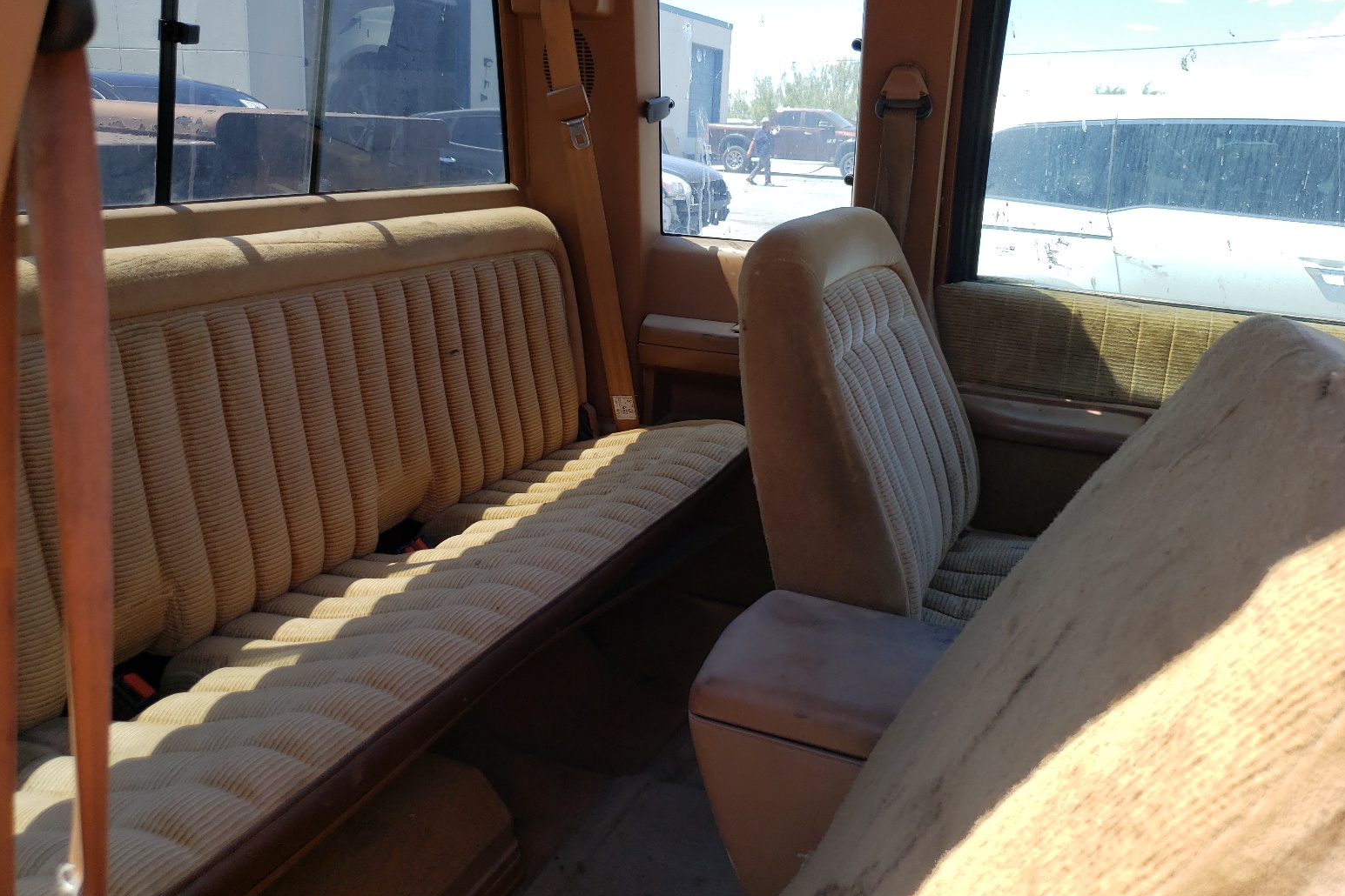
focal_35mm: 28
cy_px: 396
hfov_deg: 65.5
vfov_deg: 46.3
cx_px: 682
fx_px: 1046
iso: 50
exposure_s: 1/714
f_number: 1.5
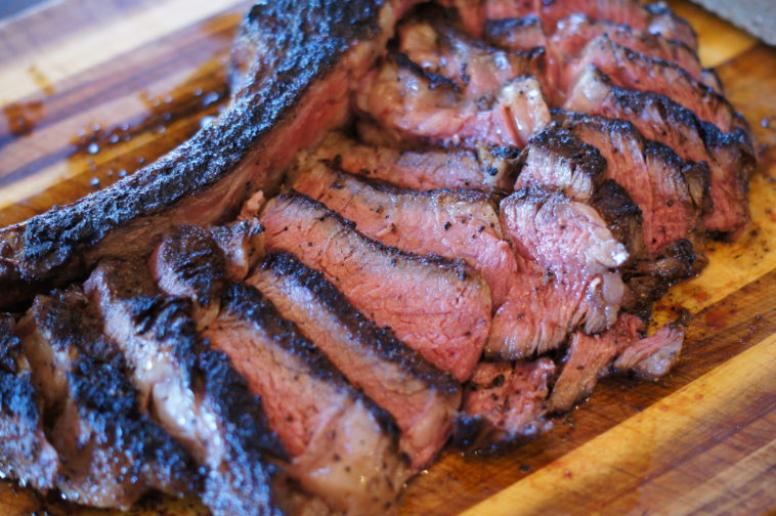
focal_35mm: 75
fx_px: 1615
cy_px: 258
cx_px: 388
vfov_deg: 18.1
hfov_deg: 27.0
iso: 1600
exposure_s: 1/160
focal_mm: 50
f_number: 2.2
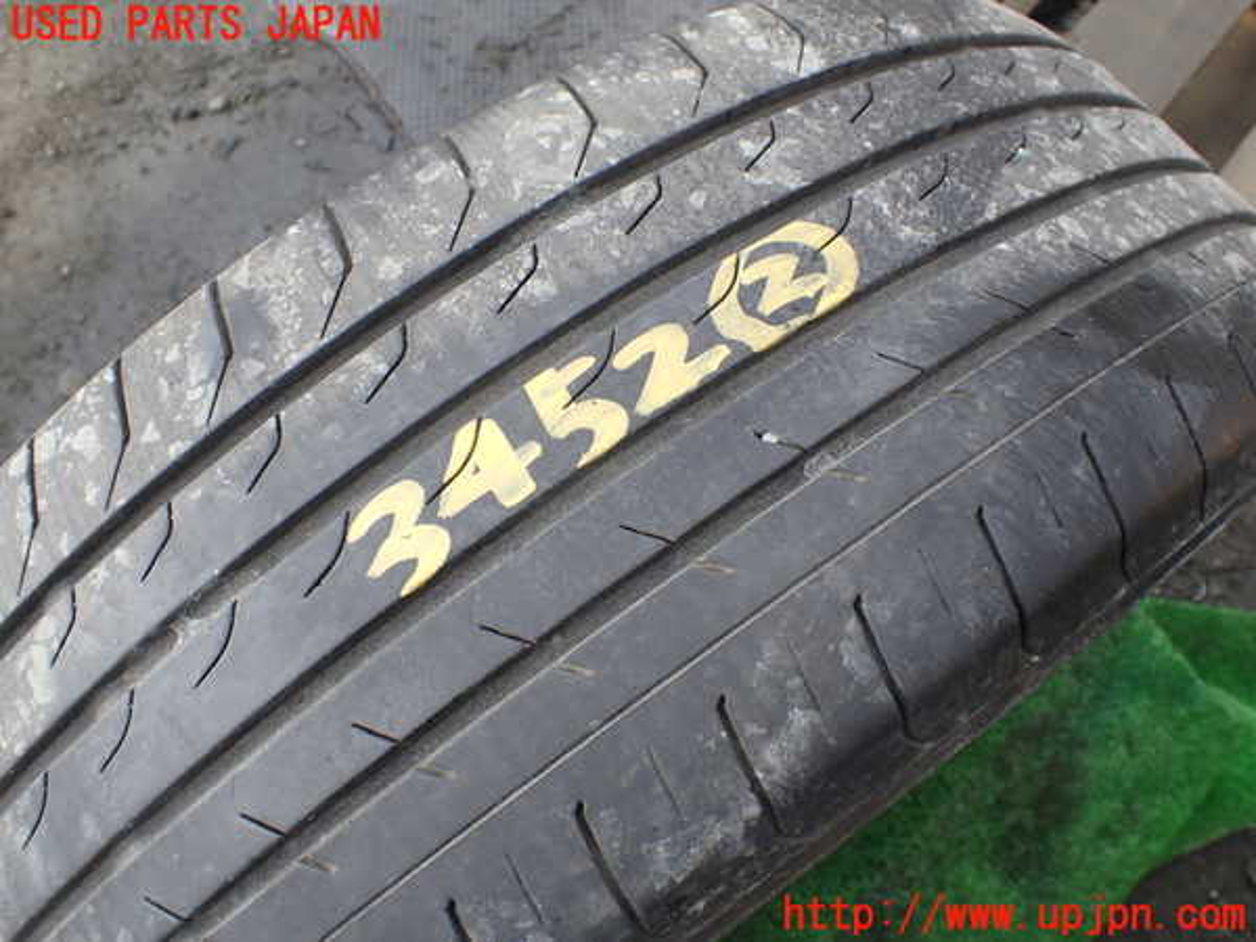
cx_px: 628
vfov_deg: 46.8
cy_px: 471
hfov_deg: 60.0
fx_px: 1089
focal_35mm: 30
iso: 100
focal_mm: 5.4
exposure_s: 1/250
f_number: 3.2
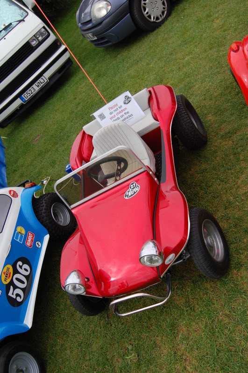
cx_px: 124
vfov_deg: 55.2
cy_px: 186
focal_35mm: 34
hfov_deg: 38.3
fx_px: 357
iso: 200
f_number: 8
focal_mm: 23
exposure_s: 1/250
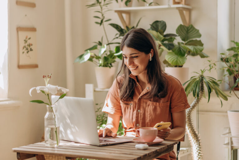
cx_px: 120
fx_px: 498
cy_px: 80
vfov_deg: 18.2
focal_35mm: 75
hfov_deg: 27.0
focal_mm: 50
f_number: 2
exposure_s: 1/125
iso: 100
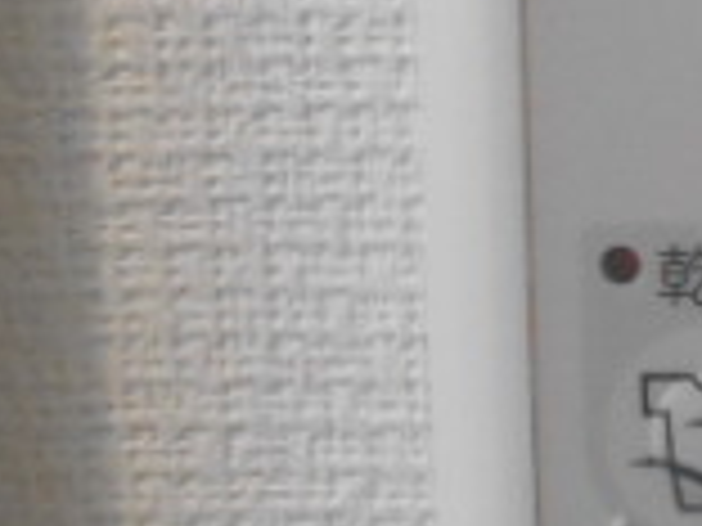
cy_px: 252
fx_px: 2170
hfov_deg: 16.4
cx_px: 1116
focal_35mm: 107
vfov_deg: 13.8
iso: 800
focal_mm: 4.6
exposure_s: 1/125
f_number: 3.2
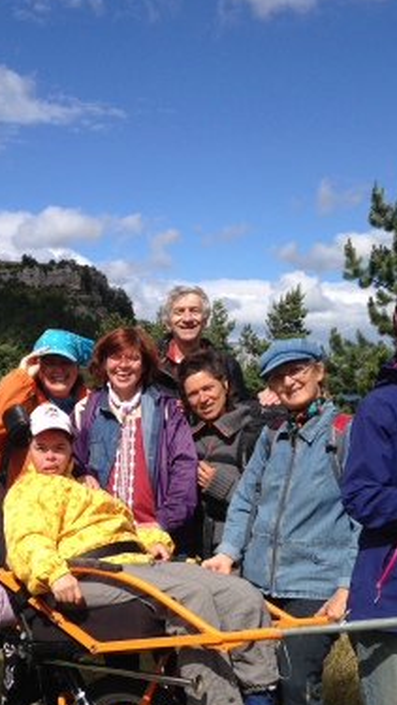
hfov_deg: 21.1
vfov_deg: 37.2
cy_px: 389
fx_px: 1048
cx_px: 58
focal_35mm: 56
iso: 50
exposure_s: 1/2008
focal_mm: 4.12
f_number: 2.4
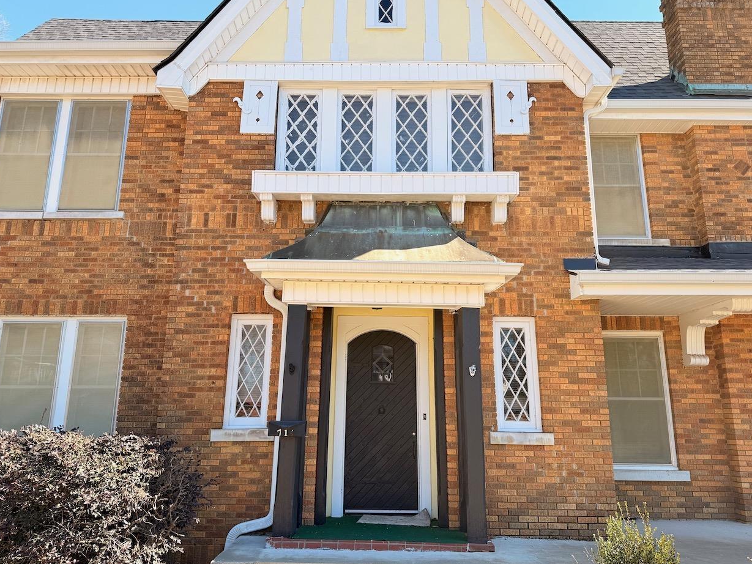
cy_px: 288
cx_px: 373
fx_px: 543
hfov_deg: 69.4
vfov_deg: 54.9
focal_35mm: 25
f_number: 1.78
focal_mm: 6.76
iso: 80
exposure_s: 1/1292
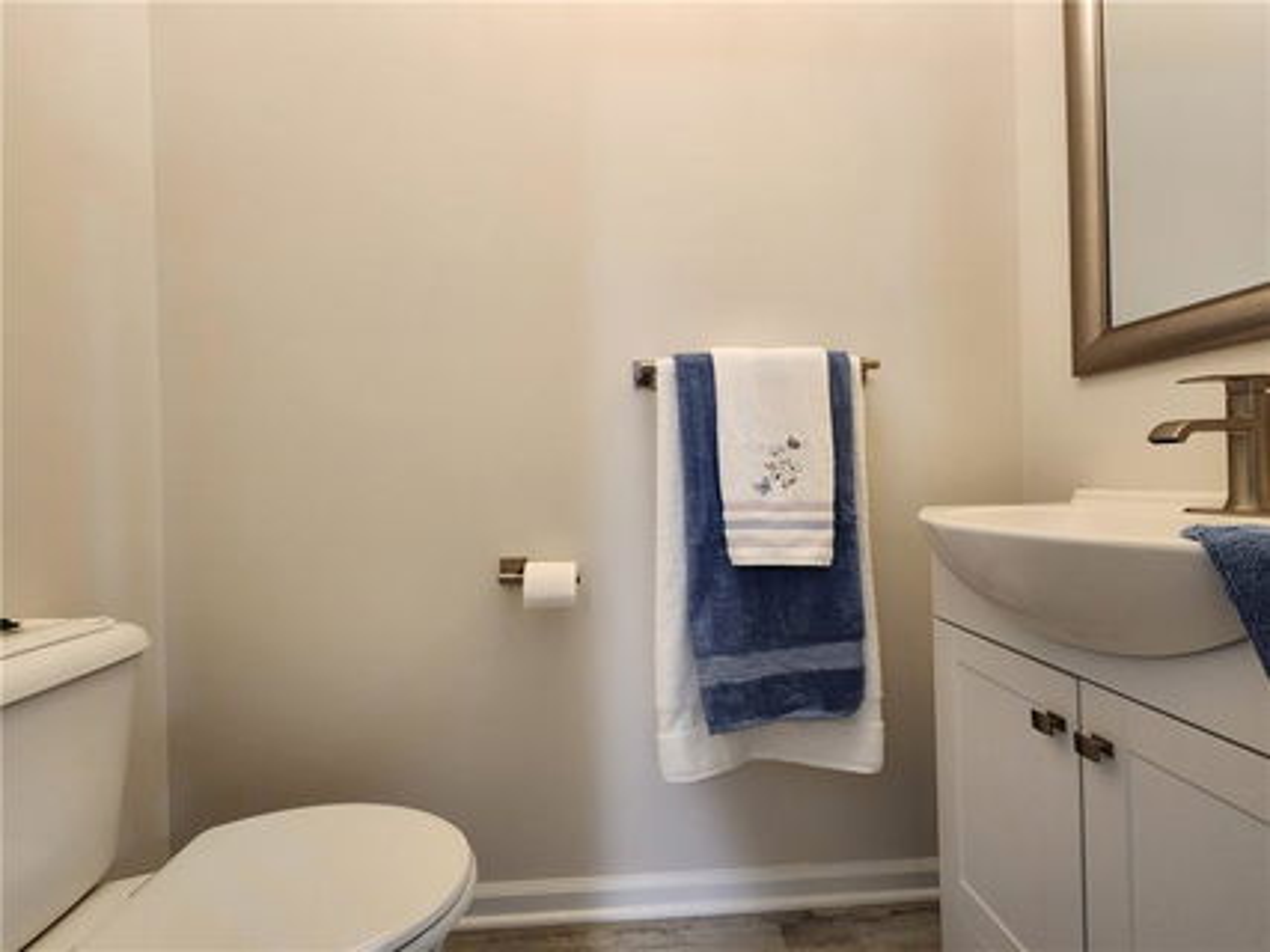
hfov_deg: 106.2
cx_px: 635
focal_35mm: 13
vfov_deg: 89.9
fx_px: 477
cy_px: 476
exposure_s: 1/60
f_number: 2.2
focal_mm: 2.2
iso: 250
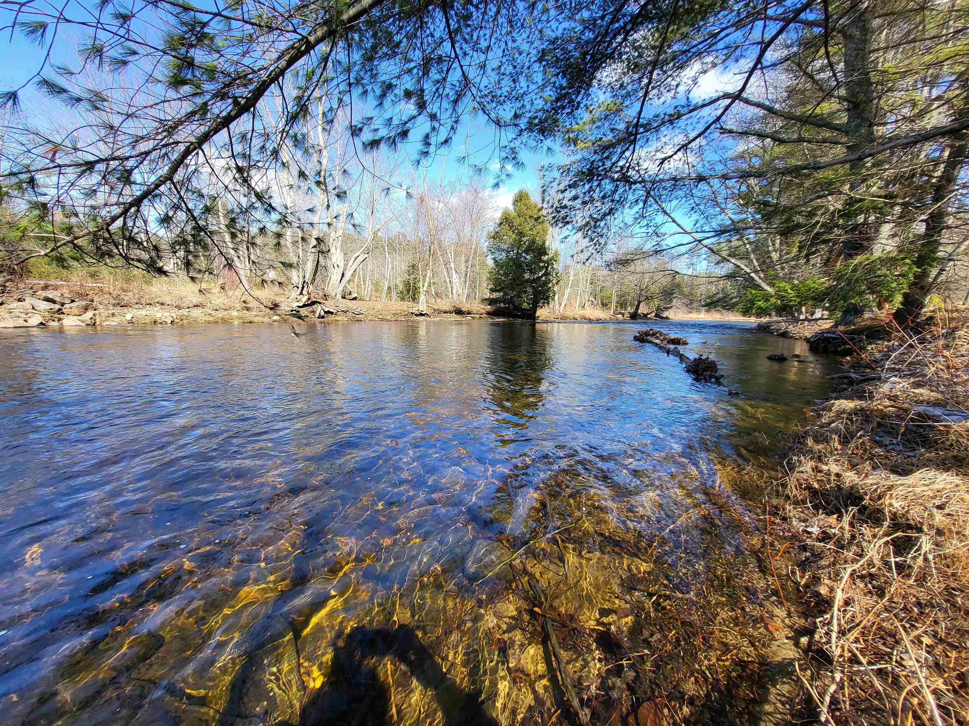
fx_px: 364
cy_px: 363
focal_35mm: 13
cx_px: 484
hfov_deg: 106.2
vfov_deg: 89.9
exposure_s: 1/317
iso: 32
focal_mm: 1.74
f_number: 2.2
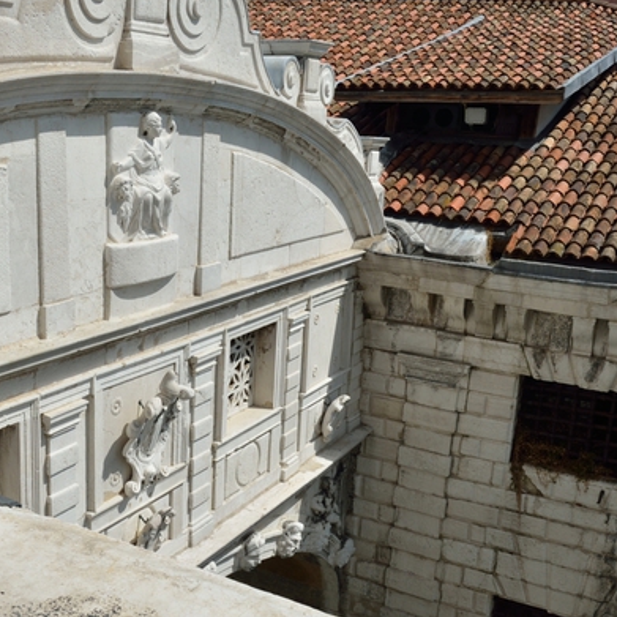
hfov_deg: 40.5
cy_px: 307
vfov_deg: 40.9
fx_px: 827
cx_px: 215
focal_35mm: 41
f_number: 10
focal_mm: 18
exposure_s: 1/400
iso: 125
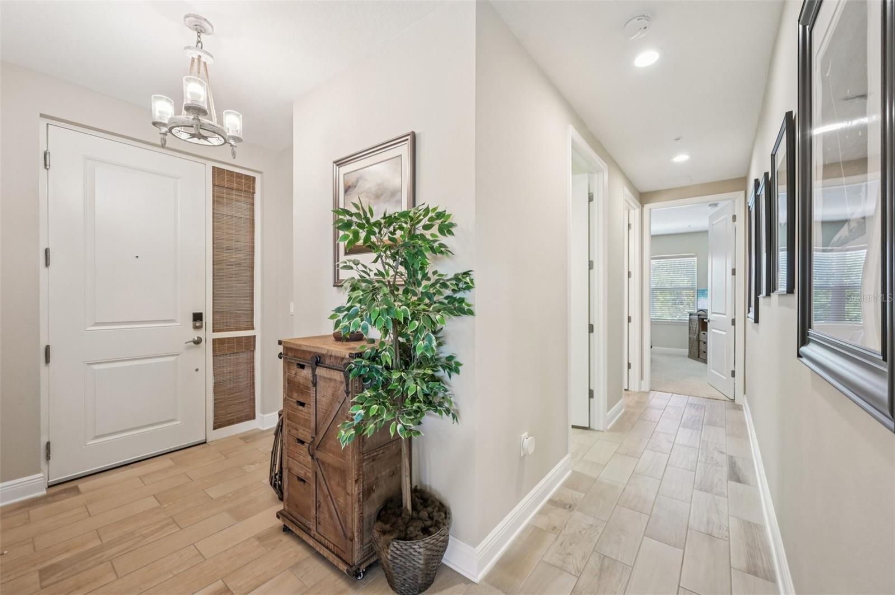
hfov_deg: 104.3
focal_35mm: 14
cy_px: 298
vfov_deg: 81.1
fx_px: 348
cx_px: 448
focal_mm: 14
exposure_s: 1/10
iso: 400
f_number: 8
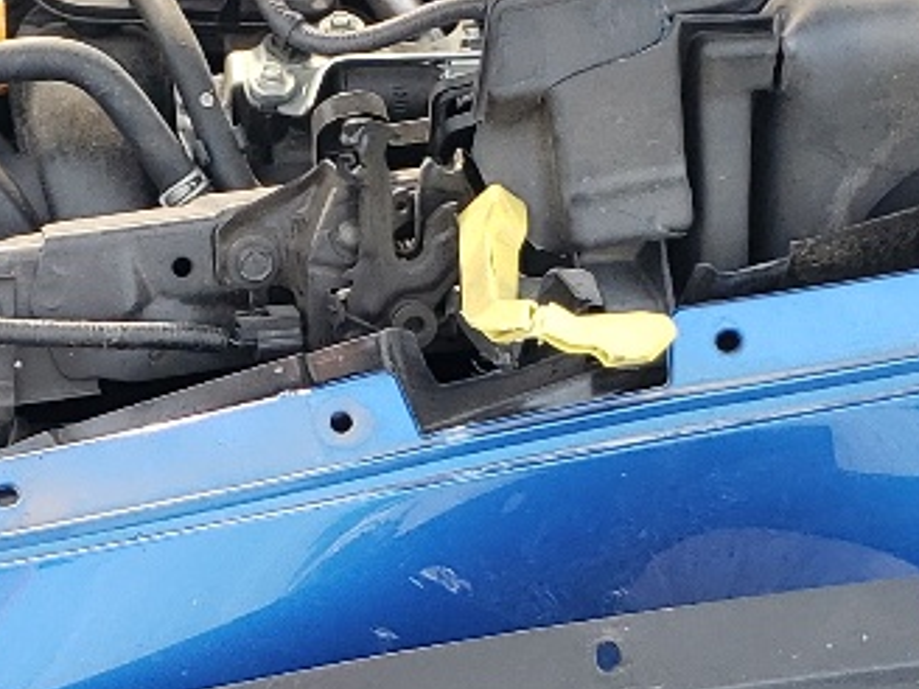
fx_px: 3372
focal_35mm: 127
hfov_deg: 15.5
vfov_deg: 11.6
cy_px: 569
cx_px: 322
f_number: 1.5
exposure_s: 1/385
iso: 50
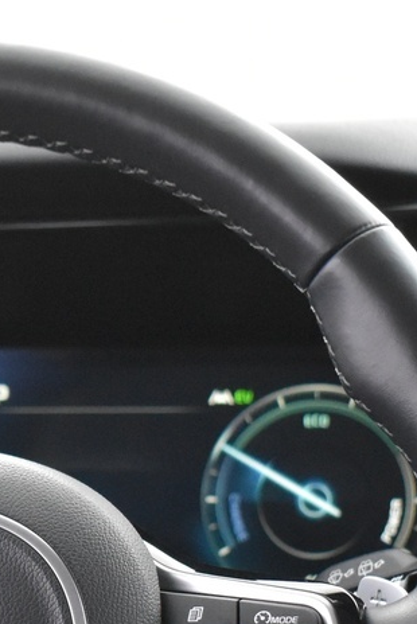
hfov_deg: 8.9
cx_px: -82
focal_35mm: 152
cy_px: 679
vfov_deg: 13.3
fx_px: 2632
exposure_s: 1/15
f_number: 4.2
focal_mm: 29
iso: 3200
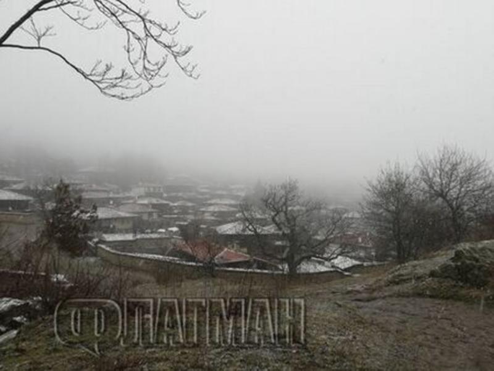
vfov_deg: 53.1
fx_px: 371
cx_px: 247
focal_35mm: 26
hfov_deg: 67.3
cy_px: 186
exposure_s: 1/141
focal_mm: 3.83
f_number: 2.2
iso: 50
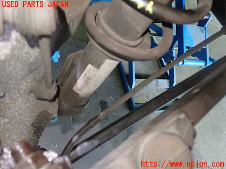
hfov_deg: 60.0
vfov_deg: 46.8
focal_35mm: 30
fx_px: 196
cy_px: 84
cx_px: 113
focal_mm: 5.4
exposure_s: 1/25
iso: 800
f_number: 2.3
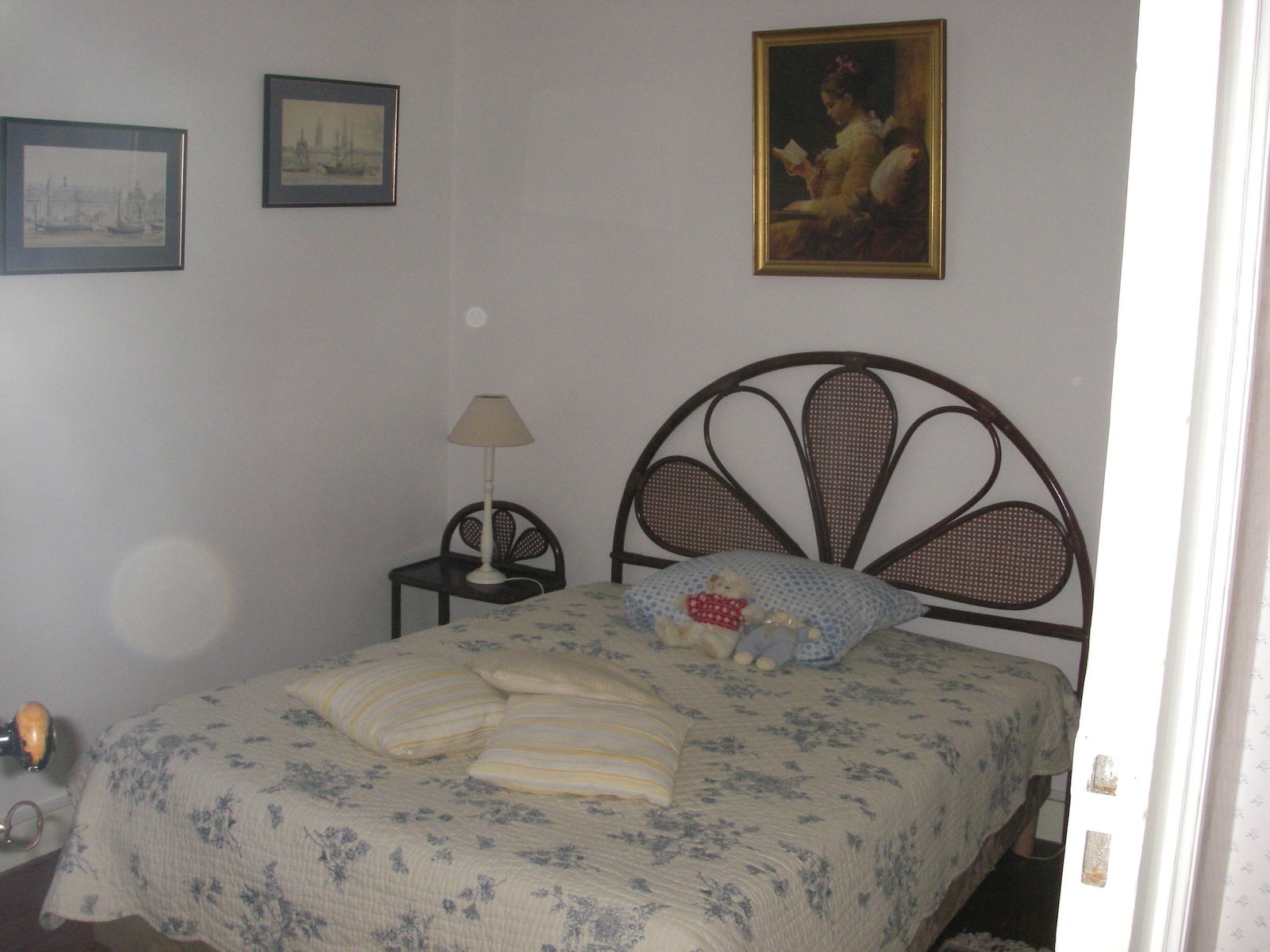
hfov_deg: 49.0
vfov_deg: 37.7
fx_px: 1394
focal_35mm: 38
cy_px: 476
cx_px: 635
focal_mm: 6.3
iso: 200
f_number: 6.6
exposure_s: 1/40
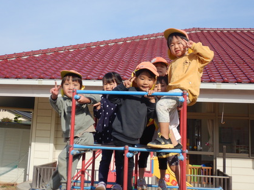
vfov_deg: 30.2
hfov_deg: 39.6
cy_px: 79
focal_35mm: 48
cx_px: 122
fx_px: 352
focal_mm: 7.2
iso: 125
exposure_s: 1/800
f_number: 4.2
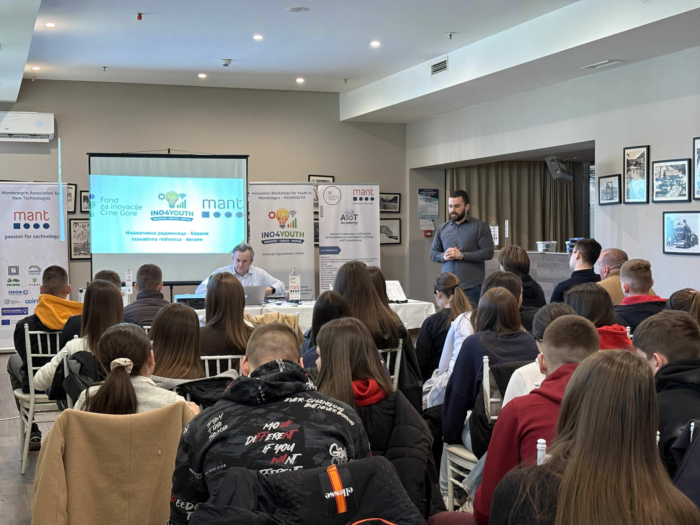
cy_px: 262
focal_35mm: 52
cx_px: 350
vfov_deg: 28.0
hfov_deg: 36.8
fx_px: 1052
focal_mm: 5.96
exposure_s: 1/33
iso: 160
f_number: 1.6
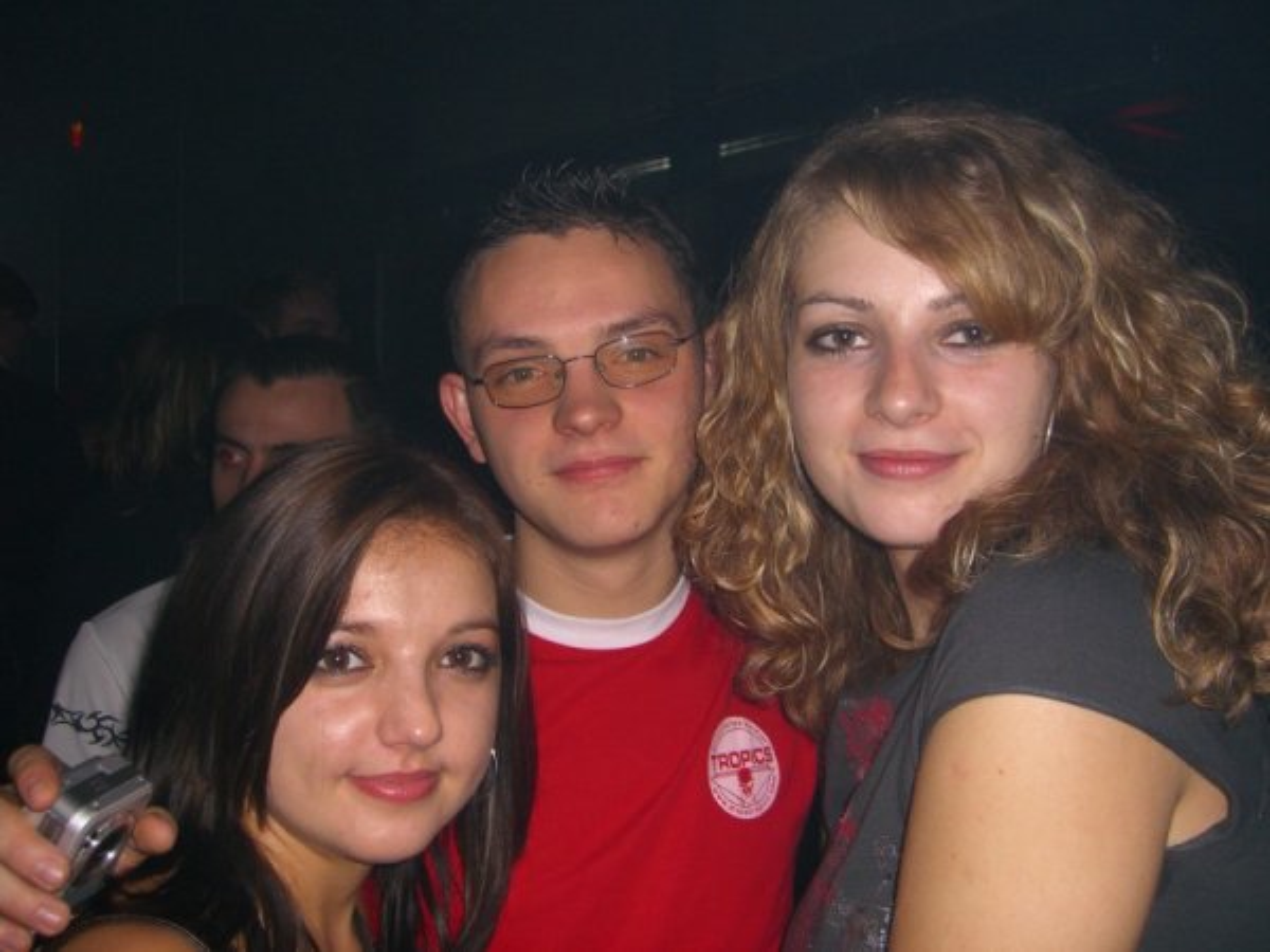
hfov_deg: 49.0
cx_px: 635
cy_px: 476
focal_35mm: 38
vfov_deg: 37.7
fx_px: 1394
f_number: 2.8
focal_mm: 7.9
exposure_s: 1/60
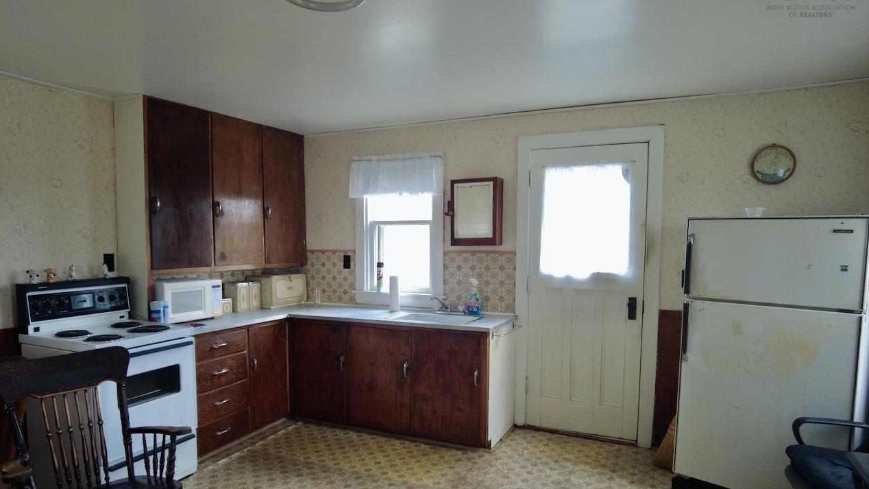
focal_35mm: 22
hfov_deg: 81.2
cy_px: 279
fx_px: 507
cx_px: 436
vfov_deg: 51.3
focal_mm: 4.4
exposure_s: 1/15
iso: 200
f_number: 1.8
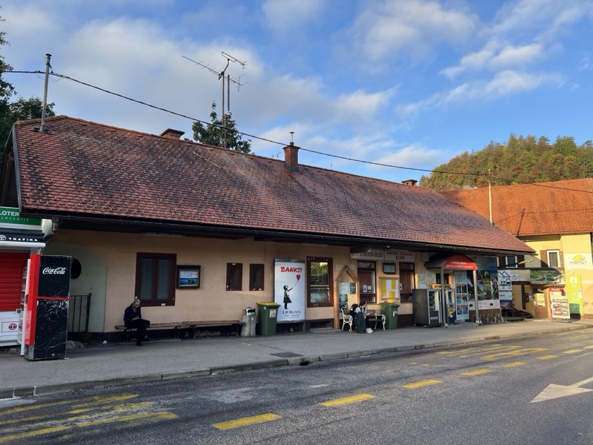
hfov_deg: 67.3
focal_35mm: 26
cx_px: 296
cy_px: 222
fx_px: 445
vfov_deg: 53.1
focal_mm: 5.7
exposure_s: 1/982
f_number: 1.5
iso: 50
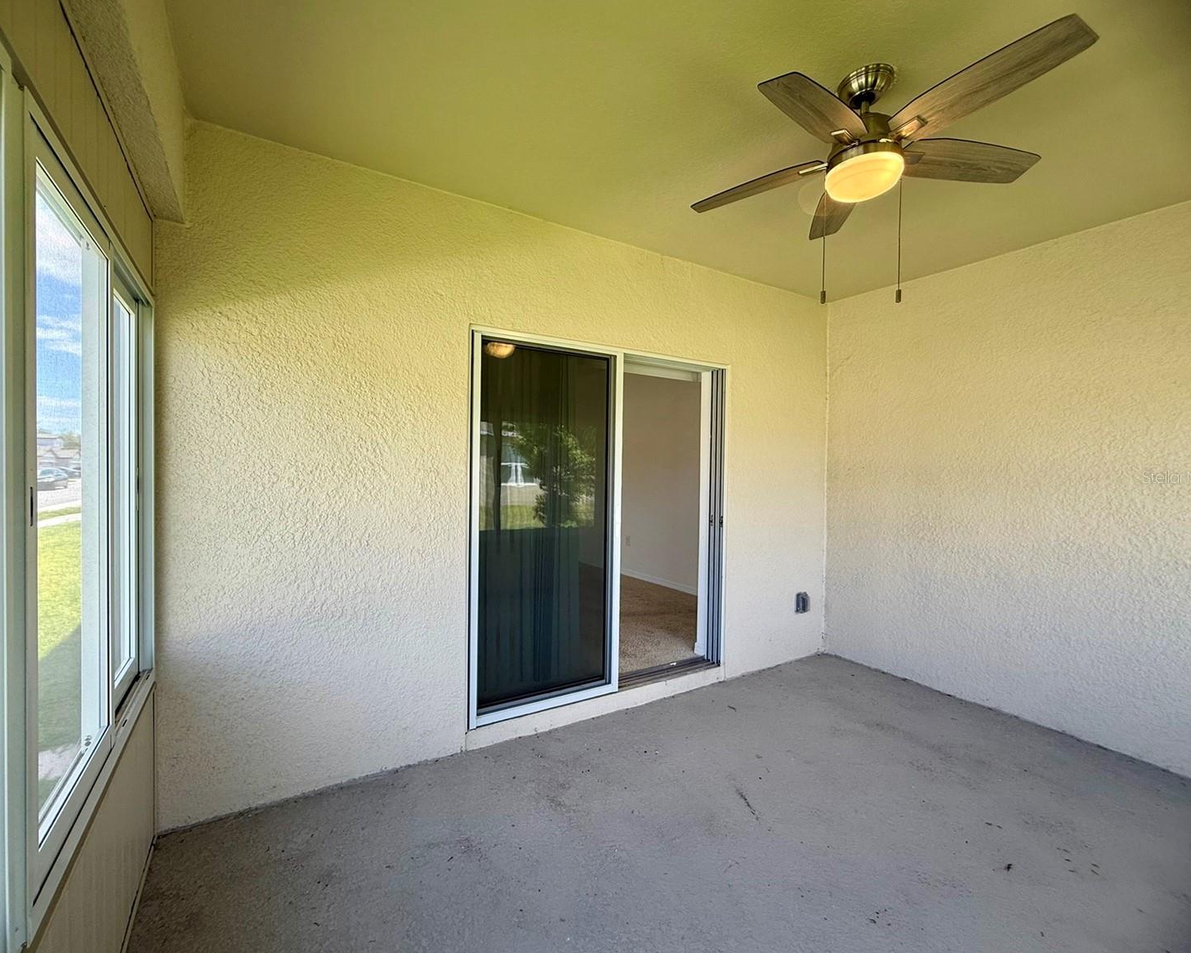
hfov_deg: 96.7
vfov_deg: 84.0
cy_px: 476
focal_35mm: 15
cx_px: 565
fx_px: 529
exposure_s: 1/120
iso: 50
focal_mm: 2.22
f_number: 2.2
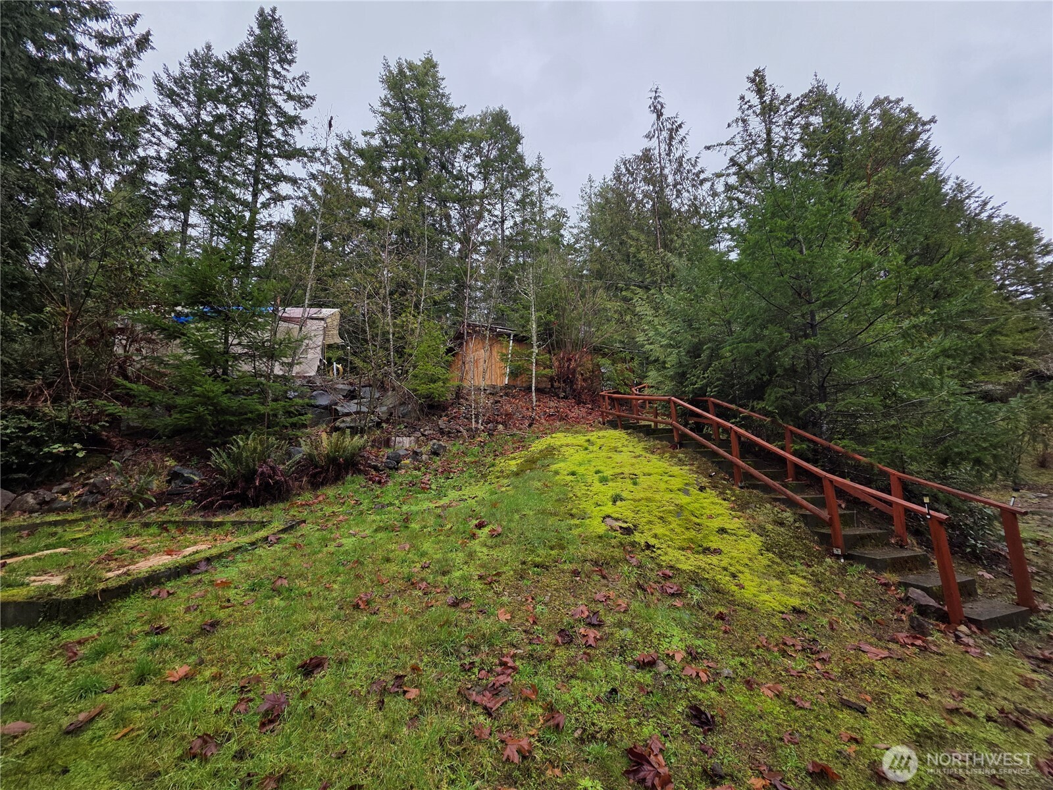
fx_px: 395
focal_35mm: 13
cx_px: 526
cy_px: 395
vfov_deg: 89.9
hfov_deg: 106.2
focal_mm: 2.2
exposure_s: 1/554
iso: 40
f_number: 1.9
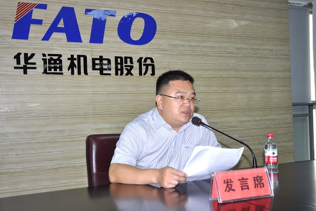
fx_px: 391
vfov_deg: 30.2
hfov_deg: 44.0
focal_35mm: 45
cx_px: 154
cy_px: 105
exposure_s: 1/60
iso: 200
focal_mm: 29
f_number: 3.8
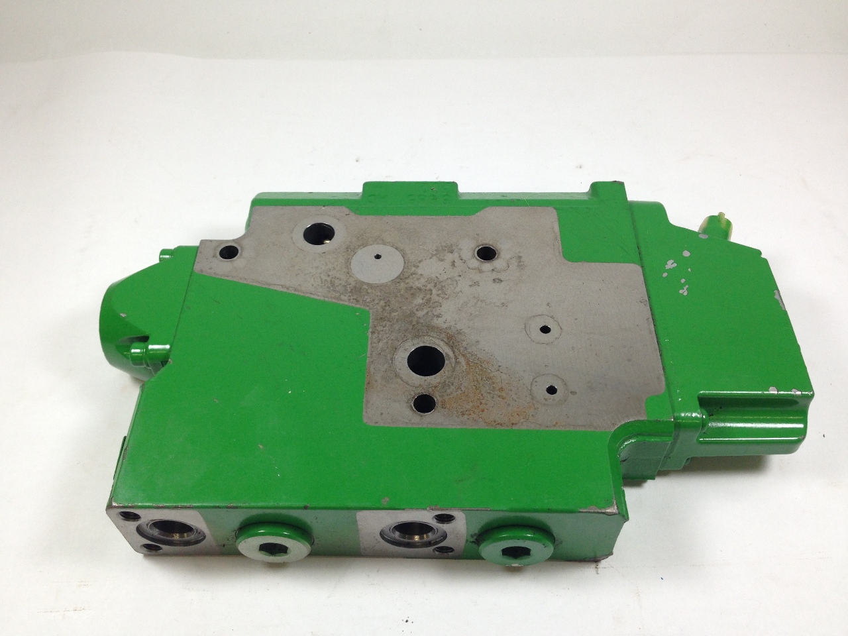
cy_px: 318
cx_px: 424
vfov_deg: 42.9
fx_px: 808
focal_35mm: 33
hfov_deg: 55.4
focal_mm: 4.12
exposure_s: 1/120
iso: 80
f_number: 2.4
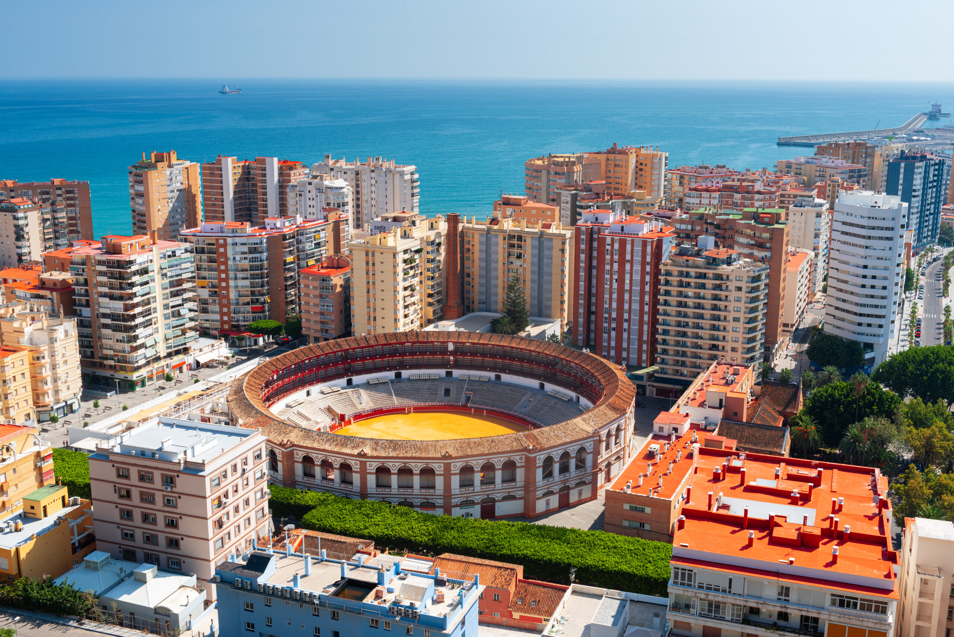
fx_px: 1007
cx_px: 477
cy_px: 318
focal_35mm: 38
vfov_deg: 35.1
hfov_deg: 50.7
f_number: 11
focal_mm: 38
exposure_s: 1/25
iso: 100
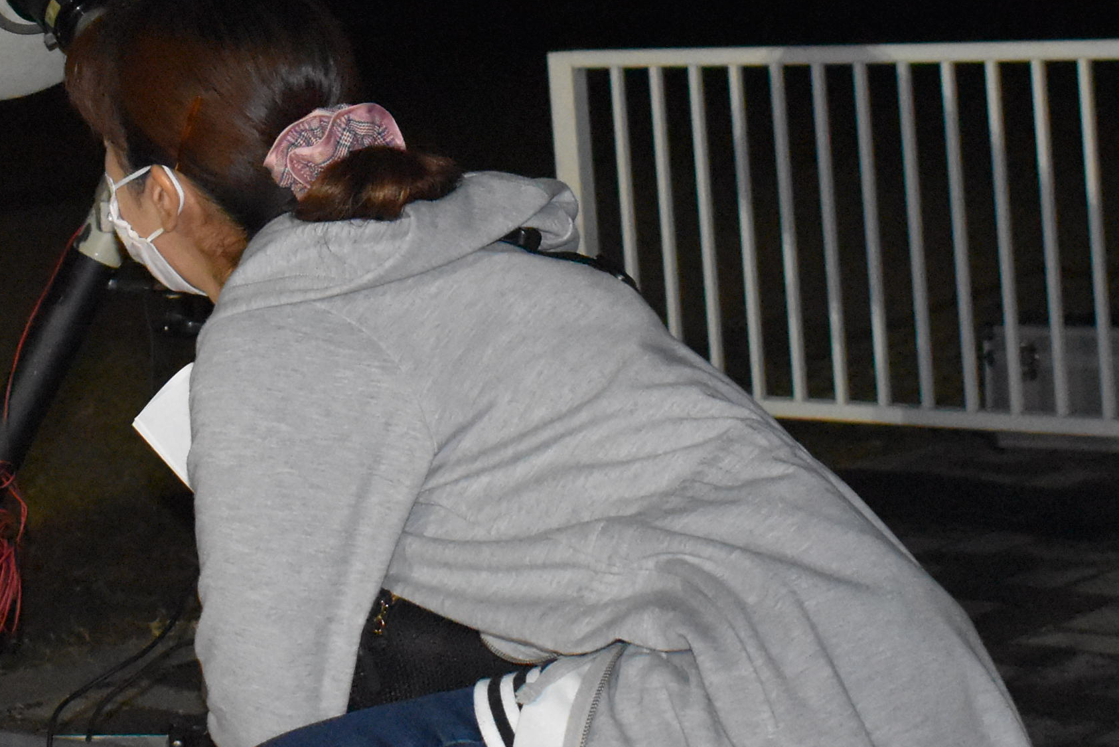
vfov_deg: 14.1
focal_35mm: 96
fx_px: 2985
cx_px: 463
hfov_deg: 21.2
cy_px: 74
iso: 6400
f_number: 3.8
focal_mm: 24
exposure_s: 1/60
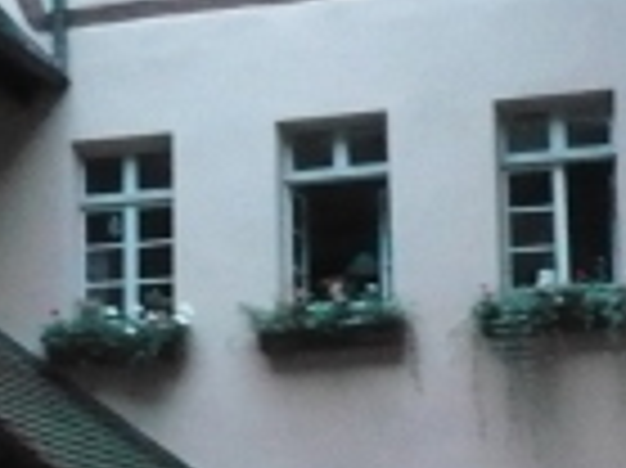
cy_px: 443
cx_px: -252
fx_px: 2277
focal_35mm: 126
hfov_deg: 14.8
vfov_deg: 11.6
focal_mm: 5.8
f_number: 2.8
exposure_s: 1/8
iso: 800
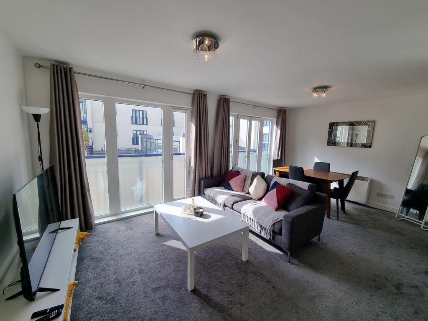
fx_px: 161
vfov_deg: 89.9
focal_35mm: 13
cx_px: 214
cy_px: 160
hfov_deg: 106.2
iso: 50
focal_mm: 2.2
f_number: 2.2
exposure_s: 1/272
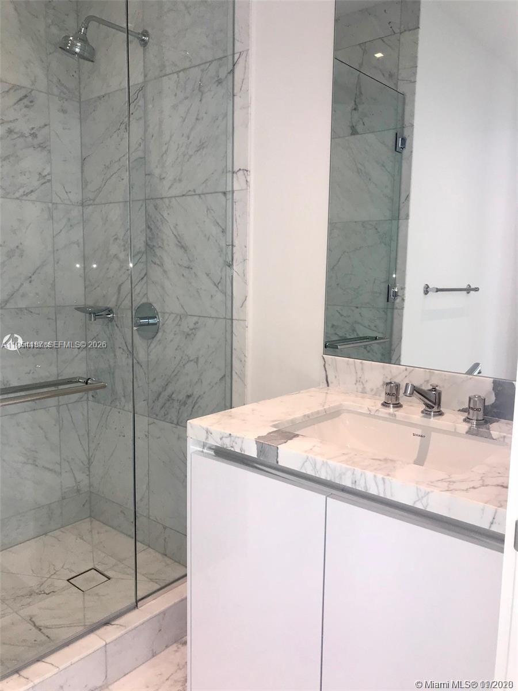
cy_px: 346
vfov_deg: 63.4
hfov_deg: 49.7
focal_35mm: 28
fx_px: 559
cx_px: 259
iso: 32
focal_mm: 3.99
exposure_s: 1/120
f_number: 1.8
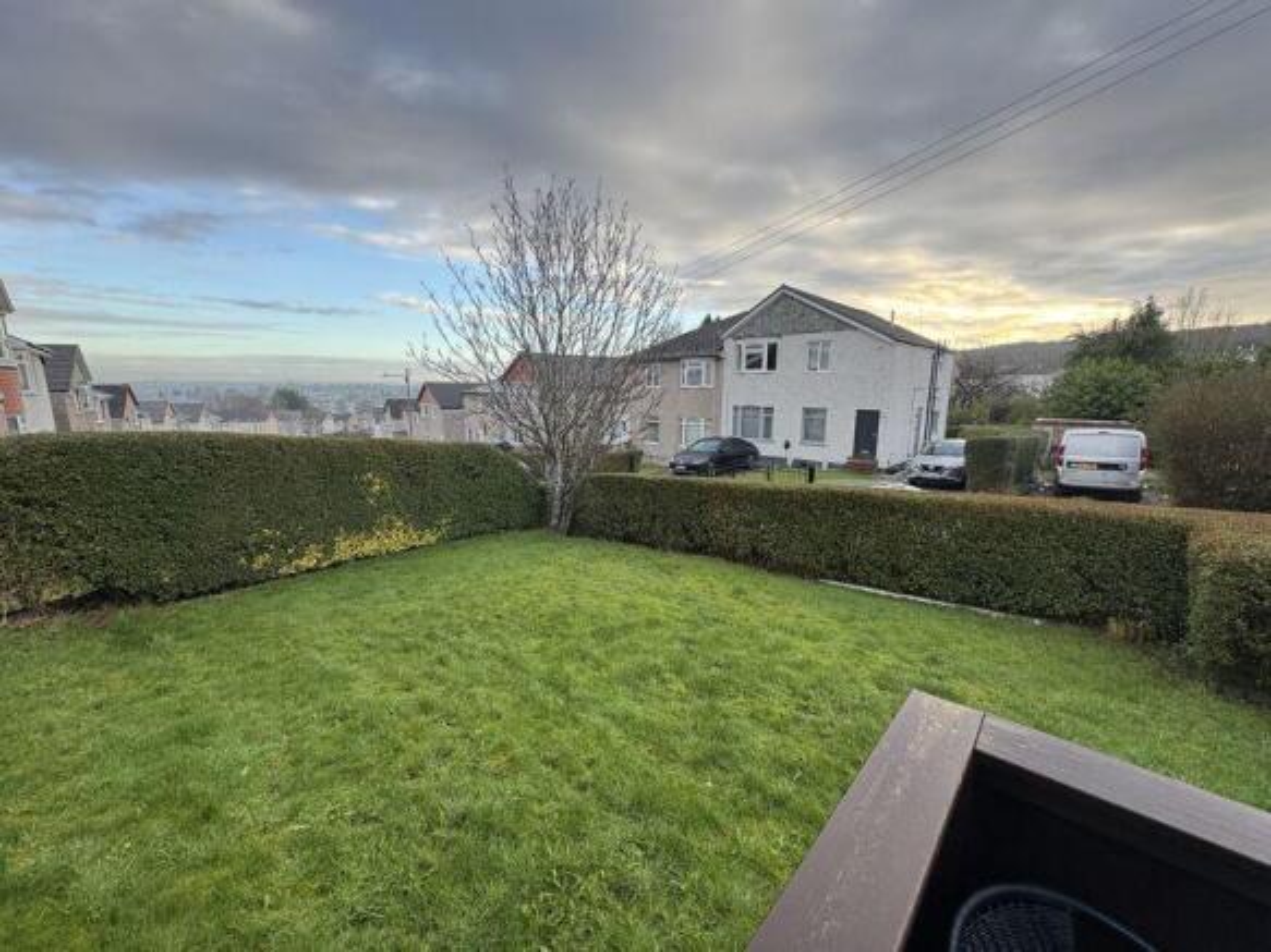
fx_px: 514
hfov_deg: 102.1
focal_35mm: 14
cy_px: 476
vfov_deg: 85.7
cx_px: 636
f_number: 2.2
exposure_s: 1/134
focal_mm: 2.22
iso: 40
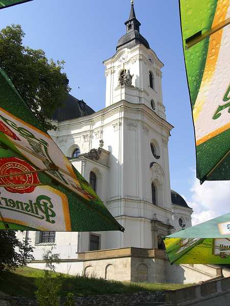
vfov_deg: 49.0
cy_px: 153
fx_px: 337
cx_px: 115
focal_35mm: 38
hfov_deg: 37.7
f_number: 4.4
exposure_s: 1/500
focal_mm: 6.3
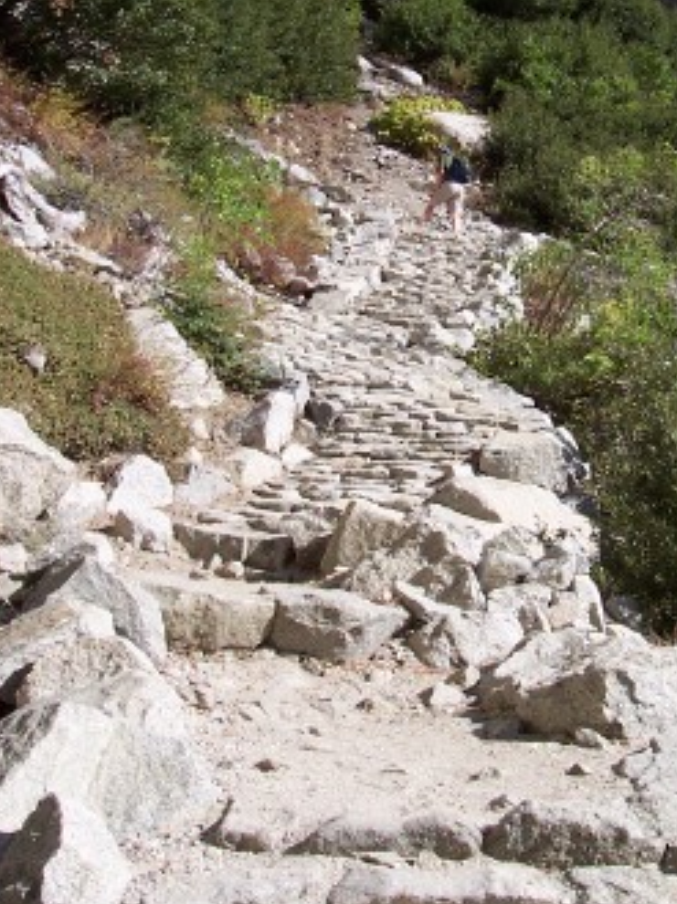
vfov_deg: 33.6
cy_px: 337
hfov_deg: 25.4
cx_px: 492
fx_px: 1488
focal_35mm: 57
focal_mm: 5.6
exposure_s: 1/500
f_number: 5.6
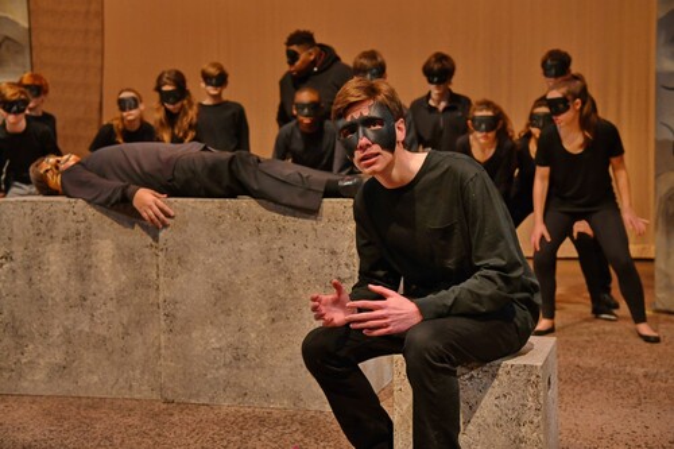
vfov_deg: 26.0
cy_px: 224
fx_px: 973
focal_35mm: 52
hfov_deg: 38.2
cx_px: 337
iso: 1600
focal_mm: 52
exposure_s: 1/125
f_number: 5
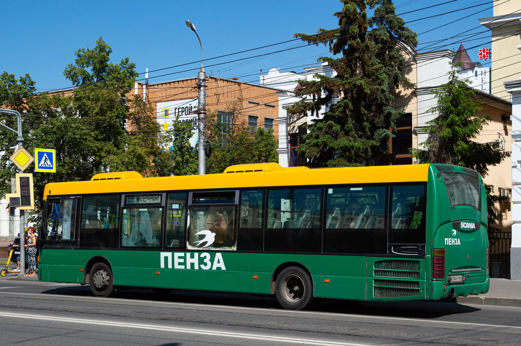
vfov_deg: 29.8
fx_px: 651
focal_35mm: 45
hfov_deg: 43.6
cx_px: 260
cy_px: 173
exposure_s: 1/1000
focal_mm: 30
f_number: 7.1
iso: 100
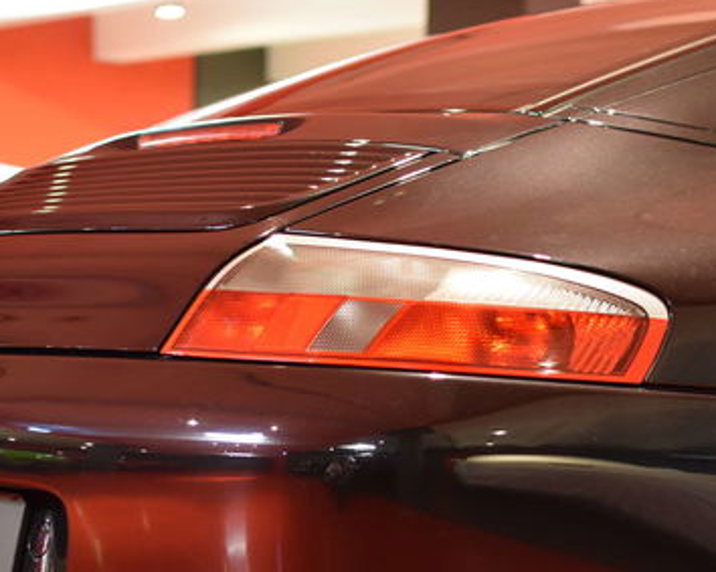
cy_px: 491
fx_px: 2267
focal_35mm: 107
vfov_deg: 14.3
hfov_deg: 17.9
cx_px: 289
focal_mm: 35
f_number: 1.8
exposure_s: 1/60
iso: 1400
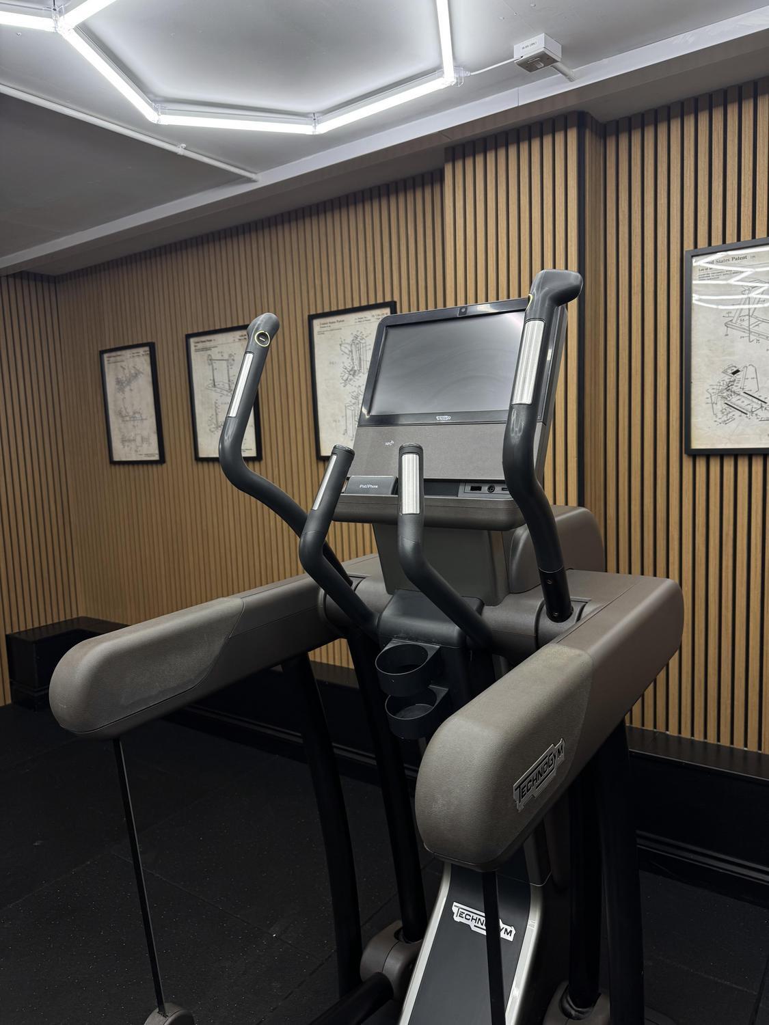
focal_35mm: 24
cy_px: 512
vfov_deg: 71.6
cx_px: 384
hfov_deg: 56.8
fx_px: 711
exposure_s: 1/100
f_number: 1.78
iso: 80
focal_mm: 6.76
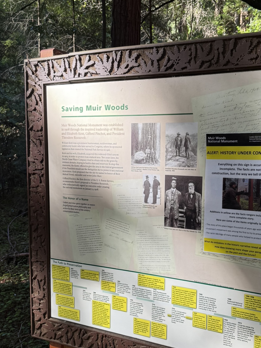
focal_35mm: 38
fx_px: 382
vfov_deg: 48.8
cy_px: 203
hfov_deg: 37.2
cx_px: 178
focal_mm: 6.76
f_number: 1.78
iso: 50
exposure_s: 1/121
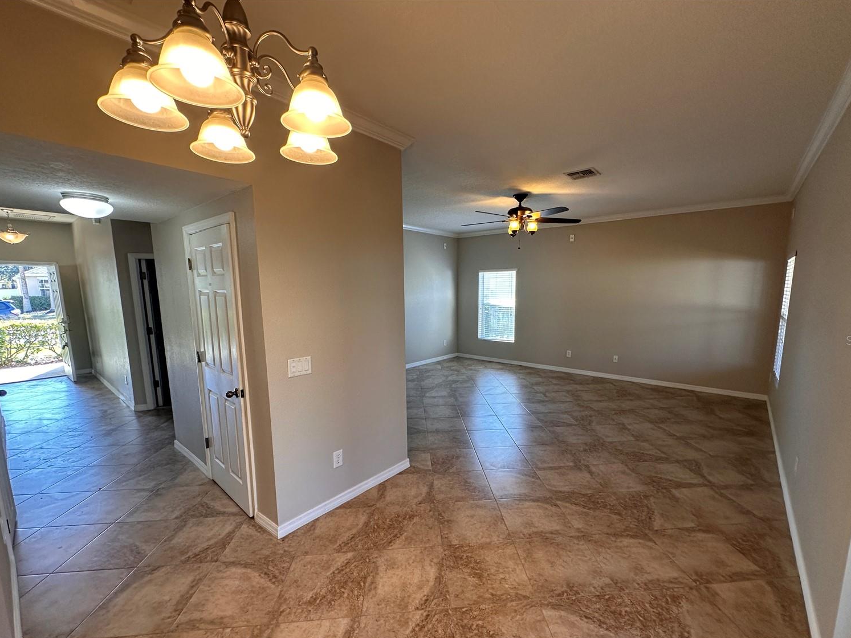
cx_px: 444
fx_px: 369
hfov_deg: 98.1
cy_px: 340
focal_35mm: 15
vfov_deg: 81.6
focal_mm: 2.22
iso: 160
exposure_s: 1/120
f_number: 2.2
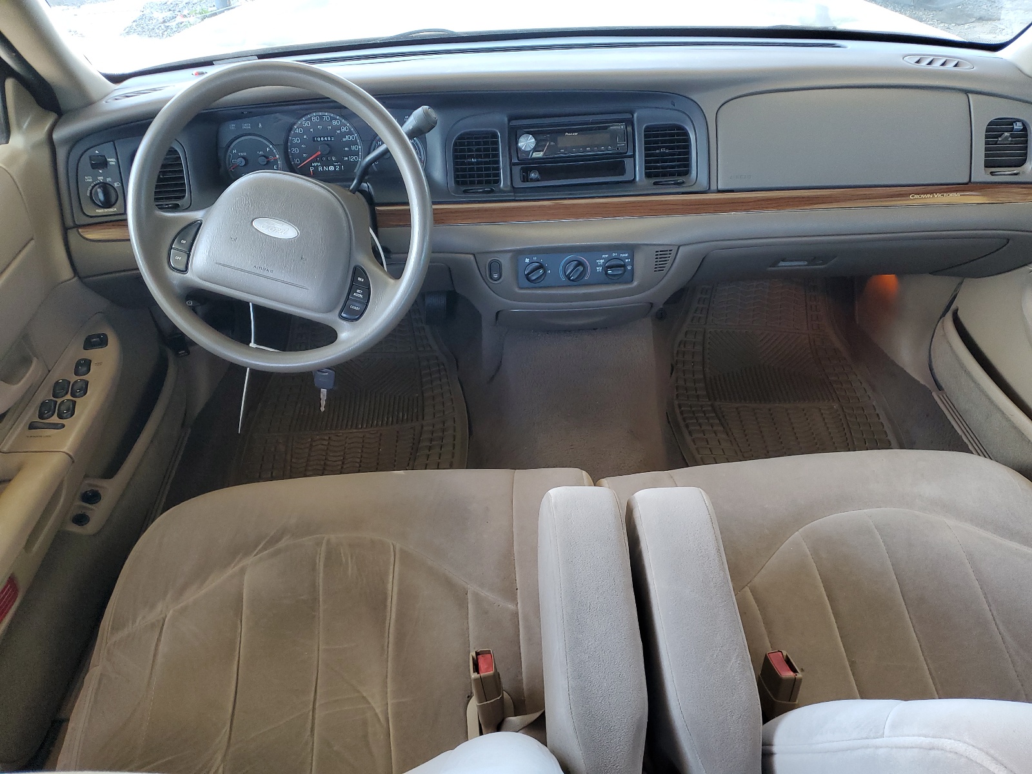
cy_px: 387
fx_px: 775
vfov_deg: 53.1
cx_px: 516
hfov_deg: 67.3
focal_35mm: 26
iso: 90
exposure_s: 1/120
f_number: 1.5
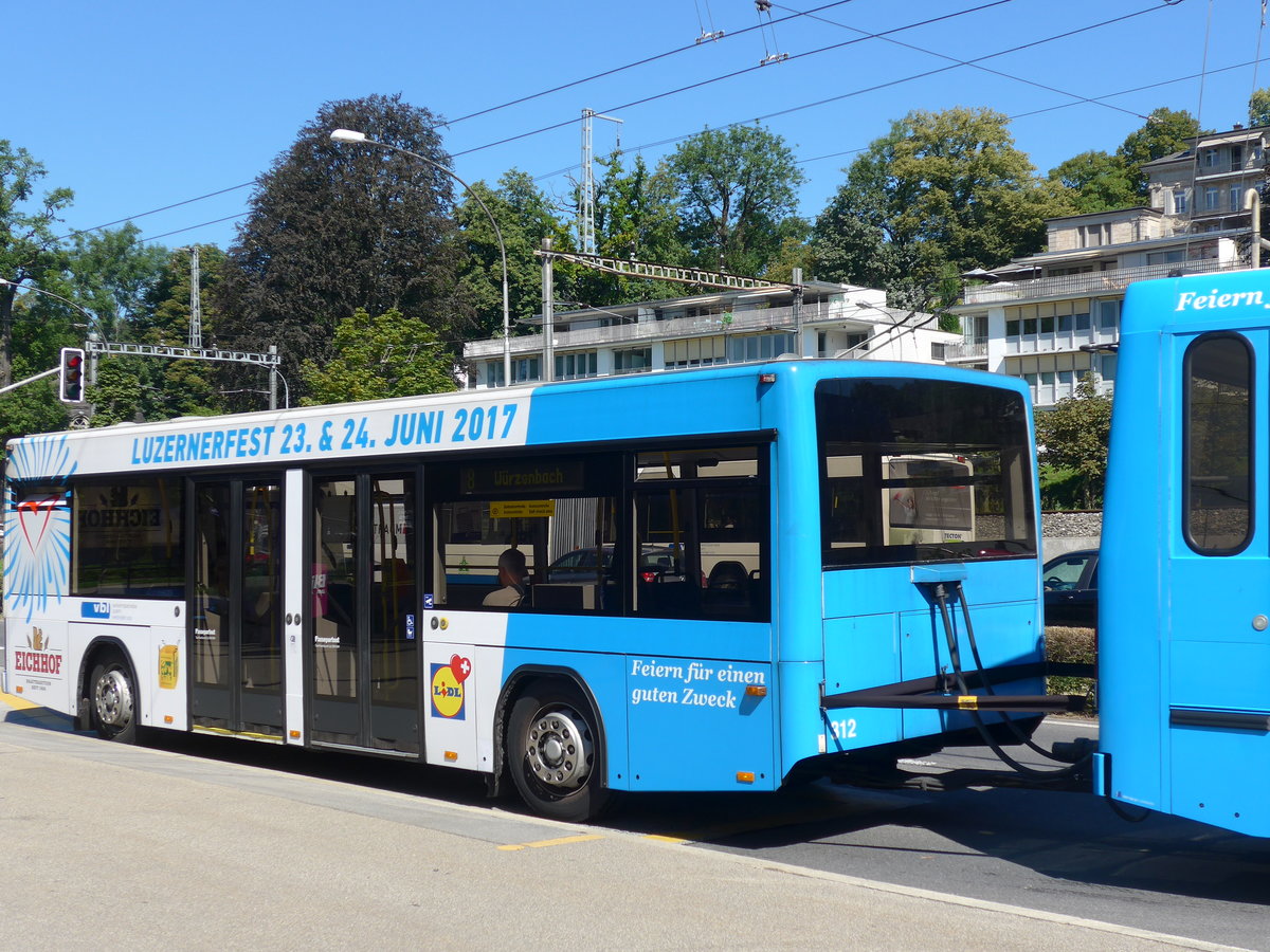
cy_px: 476
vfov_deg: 29.7
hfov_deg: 38.9
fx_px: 1798
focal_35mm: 49
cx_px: 635
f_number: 3.2
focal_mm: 10.1
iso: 80
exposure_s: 1/800
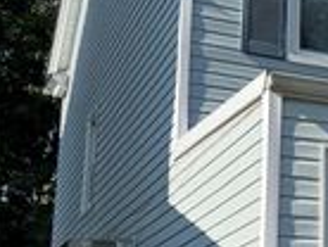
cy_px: 201
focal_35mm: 94
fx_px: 892
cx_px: 585
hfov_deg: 17.2
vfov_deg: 15.7
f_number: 1.5
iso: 50
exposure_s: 1/2841
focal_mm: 5.7
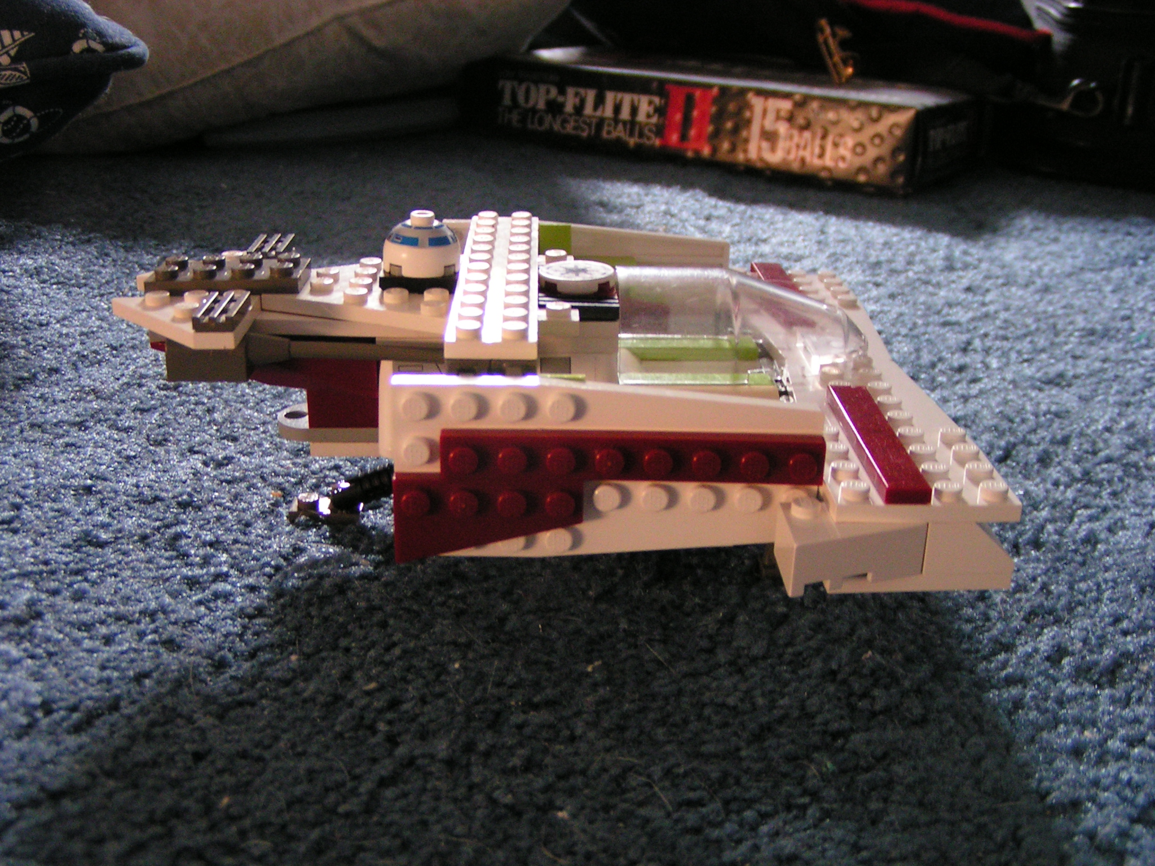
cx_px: 578
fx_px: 1268
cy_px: 433
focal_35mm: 38
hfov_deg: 49.0
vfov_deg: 37.7
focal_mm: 5.8
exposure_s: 1/10
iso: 200
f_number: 2.8
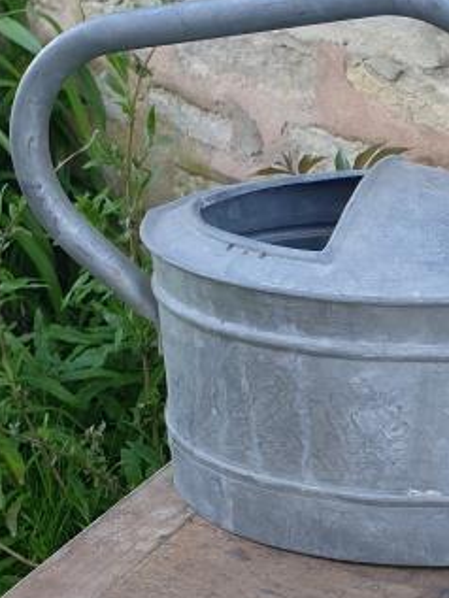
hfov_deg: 16.9
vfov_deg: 23.3
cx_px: 513
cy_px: 347
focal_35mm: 84
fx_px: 1452
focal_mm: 4.3
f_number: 2.4
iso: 50
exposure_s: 1/115
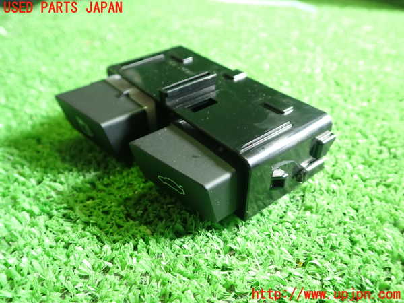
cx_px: 202
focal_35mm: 30
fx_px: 350
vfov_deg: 46.8
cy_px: 152
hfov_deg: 60.0
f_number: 2.3
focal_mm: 5.4
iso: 320
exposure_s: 1/30
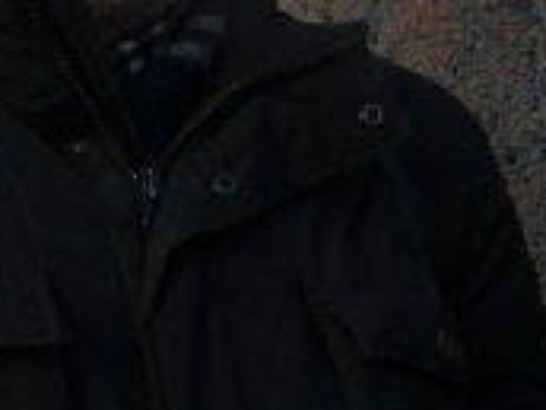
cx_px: 841
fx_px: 6798
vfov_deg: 3.5
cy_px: 168
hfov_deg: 4.6
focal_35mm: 431
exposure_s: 1/200
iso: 100
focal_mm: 18.6
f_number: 3.5
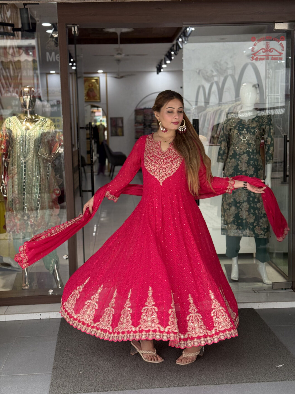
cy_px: 197
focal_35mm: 48
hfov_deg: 30.3
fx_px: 545
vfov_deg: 39.7
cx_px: 148
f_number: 1.78
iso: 64
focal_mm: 6.76
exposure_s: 1/100
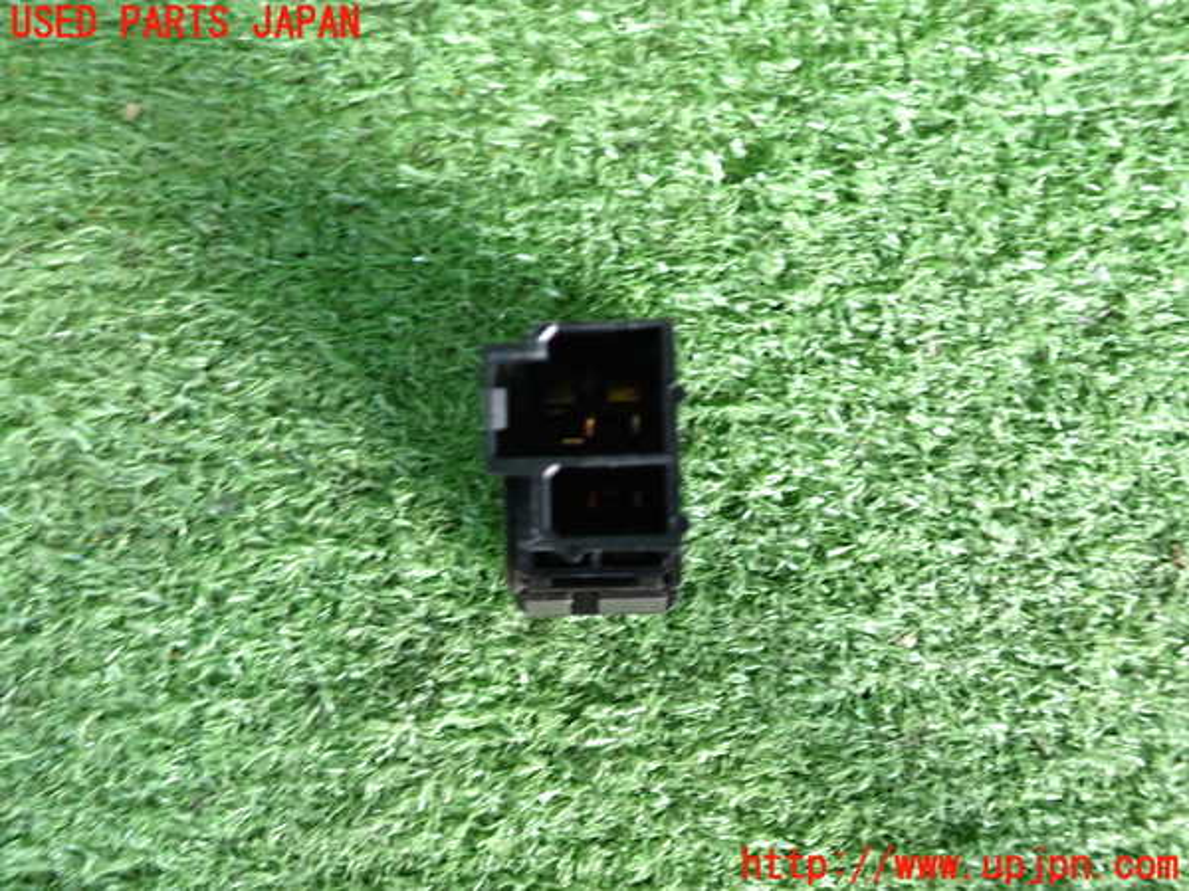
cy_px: 446
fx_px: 1030
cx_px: 594
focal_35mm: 30
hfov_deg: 60.0
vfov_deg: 46.8
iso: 400
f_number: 2.3
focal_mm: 5.4
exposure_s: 1/30
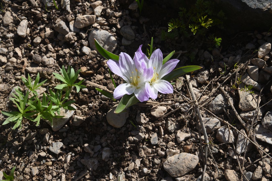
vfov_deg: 24.2
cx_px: 136
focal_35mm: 56
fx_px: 423
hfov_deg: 35.6
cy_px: 90
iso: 160
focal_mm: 56
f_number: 16
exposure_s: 1/125
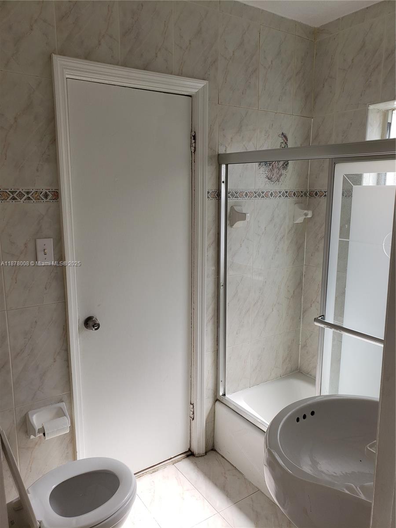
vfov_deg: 67.3
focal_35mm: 26
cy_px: 264
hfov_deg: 53.1
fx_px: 397
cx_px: 198
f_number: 2.4
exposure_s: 1/188
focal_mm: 4.3
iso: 50
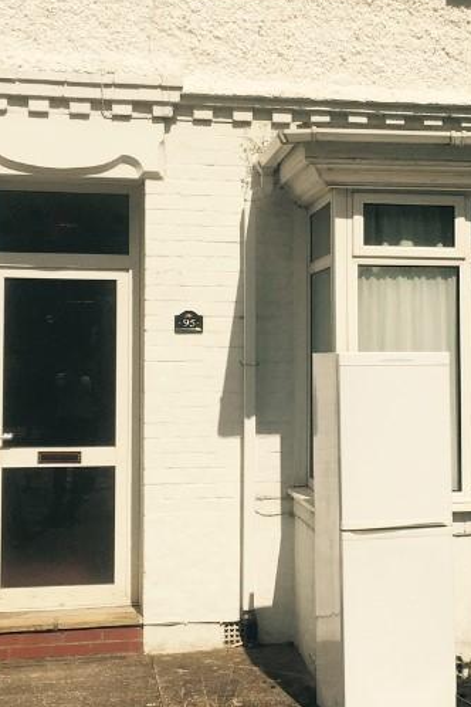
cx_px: 350
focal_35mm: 62
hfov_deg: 21.7
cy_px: 324
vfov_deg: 32.4
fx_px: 1217
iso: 32
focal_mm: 4.15
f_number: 2.2
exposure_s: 1/5650
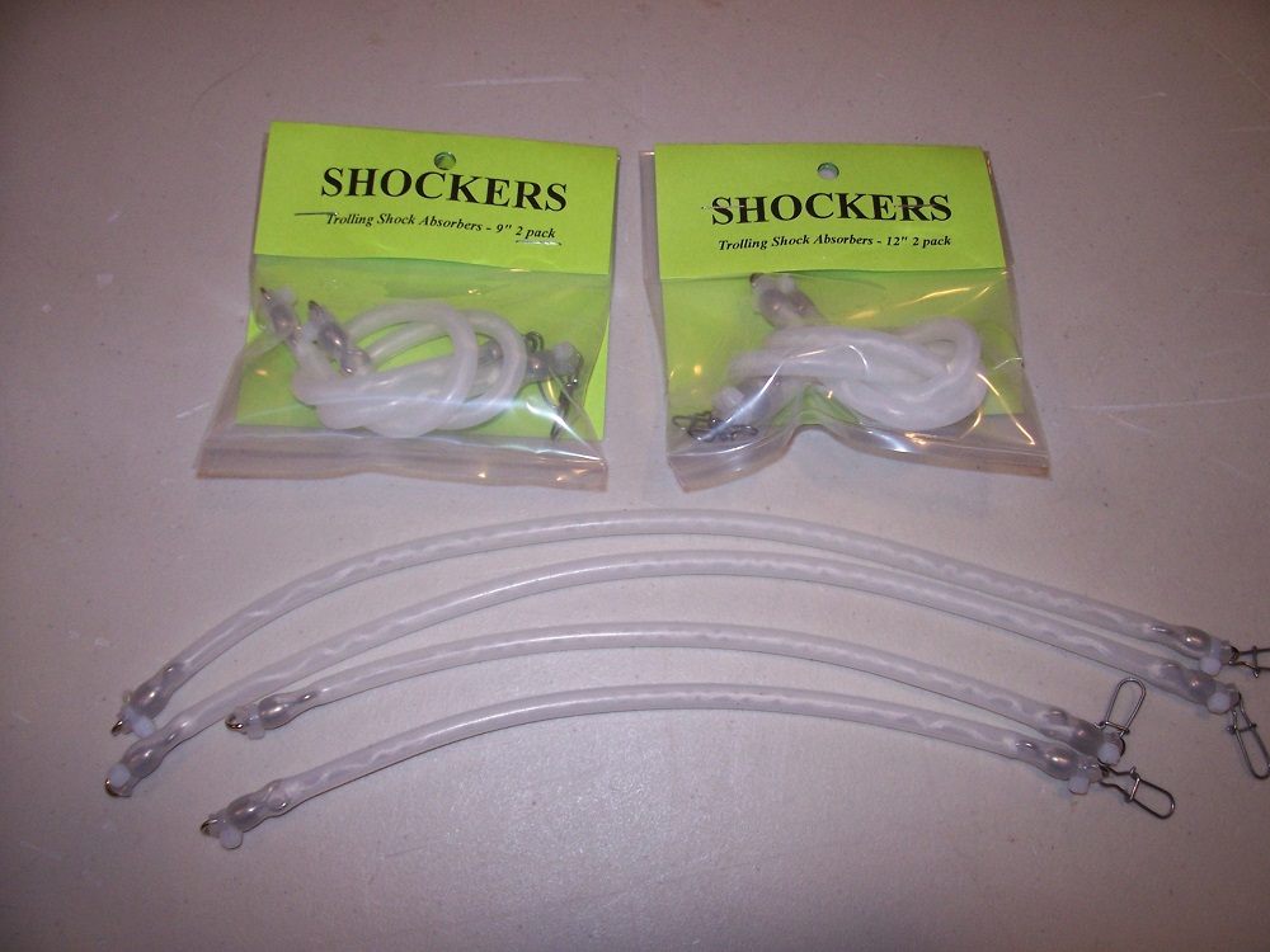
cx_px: 635
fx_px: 1247
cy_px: 476
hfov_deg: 54.0
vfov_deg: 41.8
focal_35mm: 34
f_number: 2.7
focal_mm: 5.6
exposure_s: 1/60
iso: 125
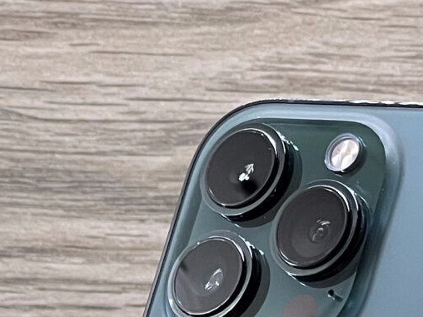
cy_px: 635
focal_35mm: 388
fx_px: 4741
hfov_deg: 5.1
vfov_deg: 3.8
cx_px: 230
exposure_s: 1/100
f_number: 2.8
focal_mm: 9
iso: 80
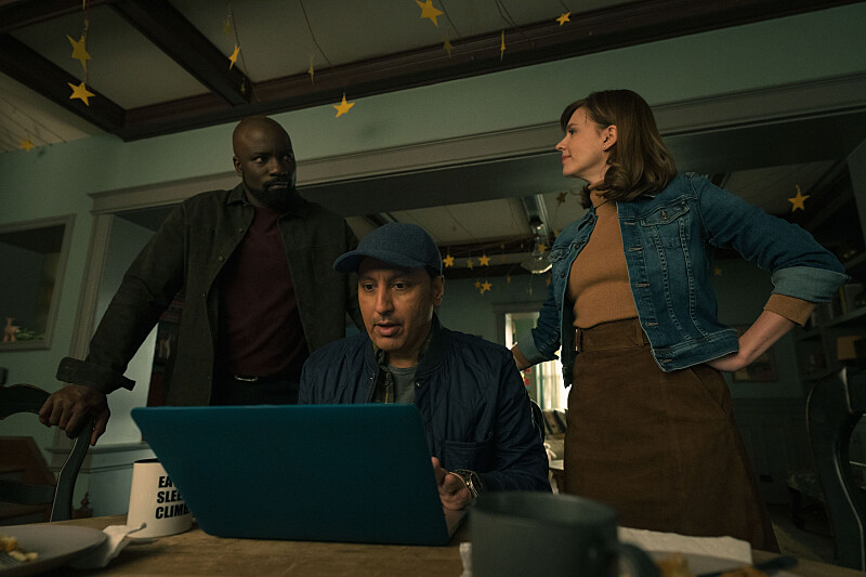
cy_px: 288
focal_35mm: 21
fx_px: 505
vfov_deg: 59.5
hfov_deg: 81.2
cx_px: 433
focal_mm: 21
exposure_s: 1/125
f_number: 3.5
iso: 4000
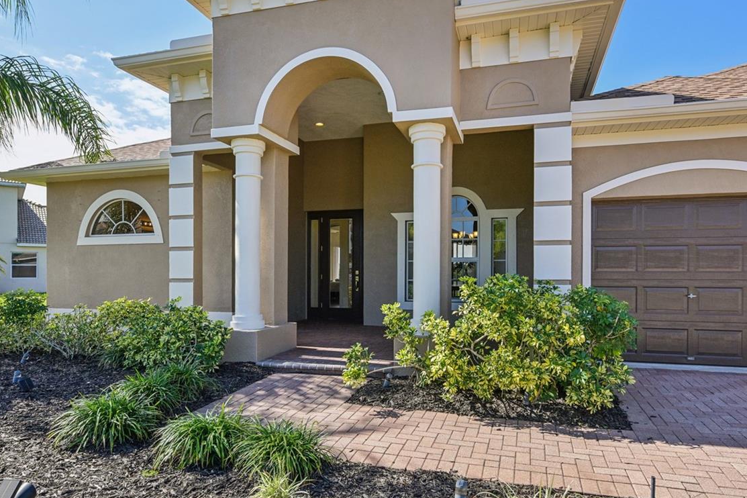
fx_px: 492
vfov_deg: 53.6
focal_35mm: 24
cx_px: 382
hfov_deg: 74.4
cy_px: 234
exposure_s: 1/500
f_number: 8
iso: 400
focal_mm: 16.5
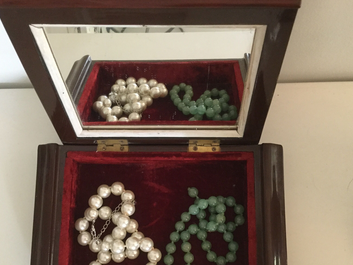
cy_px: 165
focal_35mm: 39
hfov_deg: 47.9
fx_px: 398
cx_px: 174
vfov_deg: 36.6
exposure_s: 1/20
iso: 200
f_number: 2.4
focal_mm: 3.3
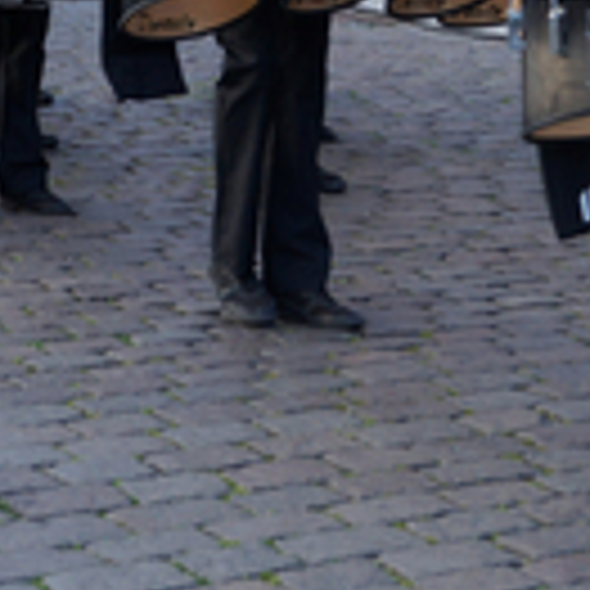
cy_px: -153
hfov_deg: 12.4
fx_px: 2700
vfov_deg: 12.1
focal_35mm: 140
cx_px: 432
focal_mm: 24
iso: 200
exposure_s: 1/100
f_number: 5
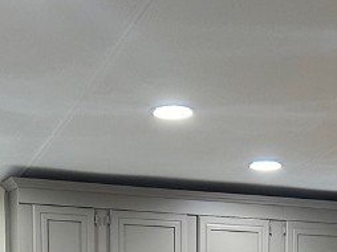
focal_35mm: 105
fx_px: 1021
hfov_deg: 18.4
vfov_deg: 12.8
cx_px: 308
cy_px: 458
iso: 125
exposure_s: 1/120
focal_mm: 5.7
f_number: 1.5
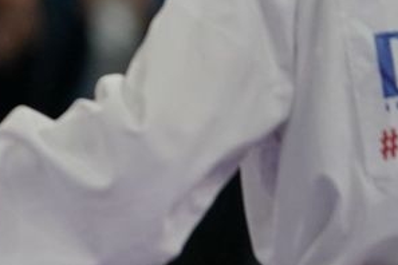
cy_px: 71
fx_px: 13409
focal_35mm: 1213
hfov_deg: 1.7
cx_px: -744
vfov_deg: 1.1
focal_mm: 200
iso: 1250
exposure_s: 1/1000
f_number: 2.8
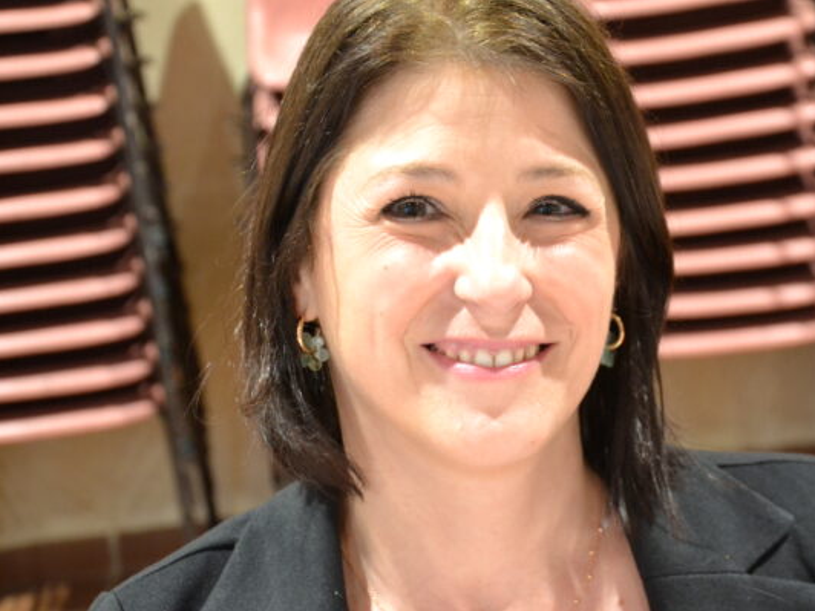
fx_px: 2143
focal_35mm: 91
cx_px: 499
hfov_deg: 21.5
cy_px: 296
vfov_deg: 16.2
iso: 2200
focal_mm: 48
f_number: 4.8
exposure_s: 1/15
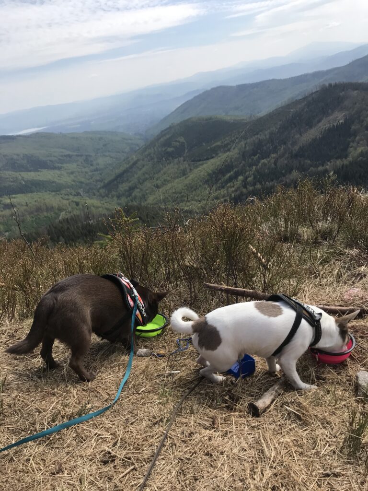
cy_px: 246
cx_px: 184
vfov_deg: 63.4
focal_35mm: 28
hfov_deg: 49.7
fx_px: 397
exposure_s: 1/1880
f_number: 1.8
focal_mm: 3.99
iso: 20
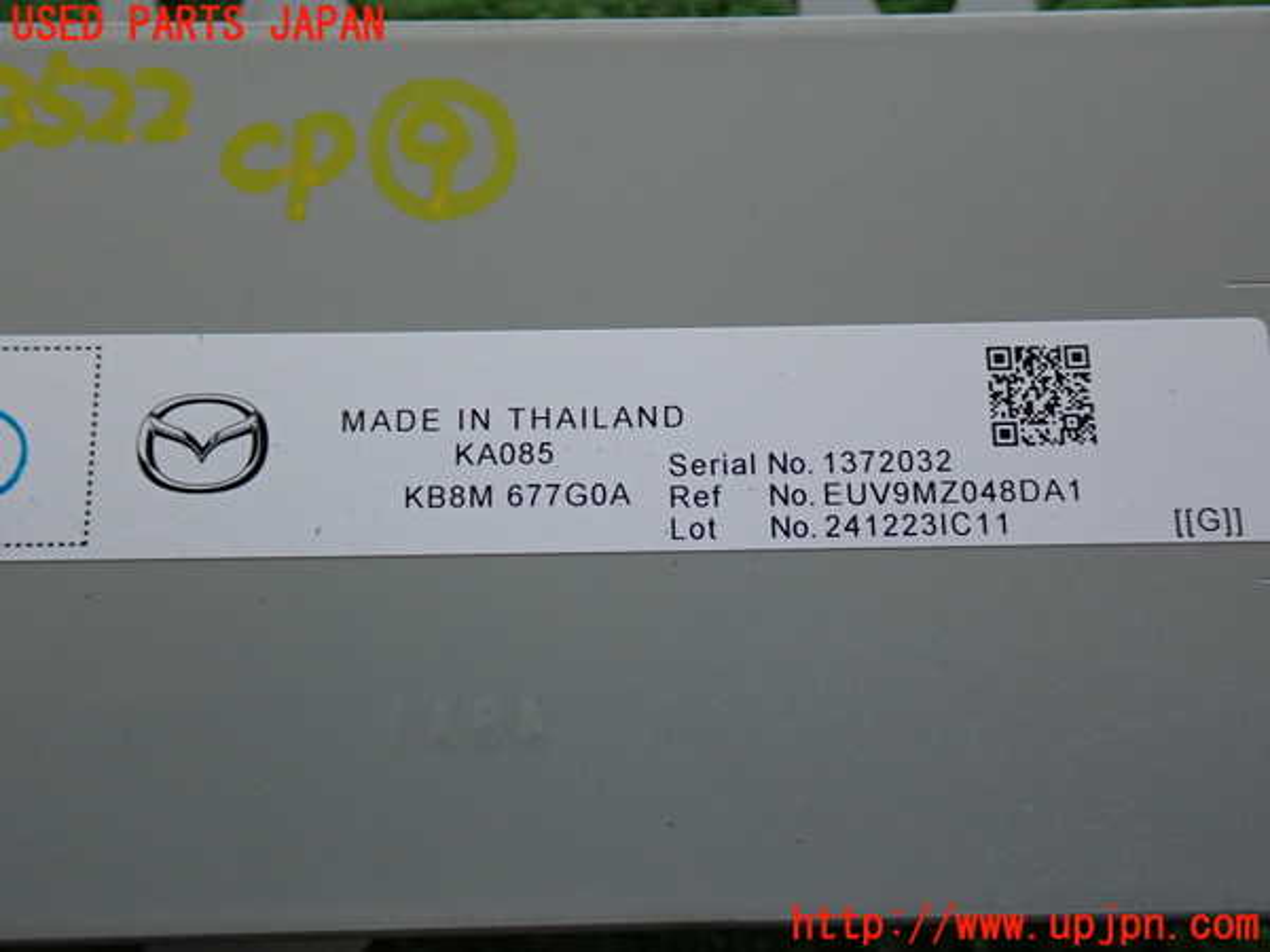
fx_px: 1394
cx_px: 635
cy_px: 476
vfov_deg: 37.7
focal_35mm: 38
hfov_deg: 49.0
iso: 400
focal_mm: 6.83
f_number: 2.7
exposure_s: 1/40
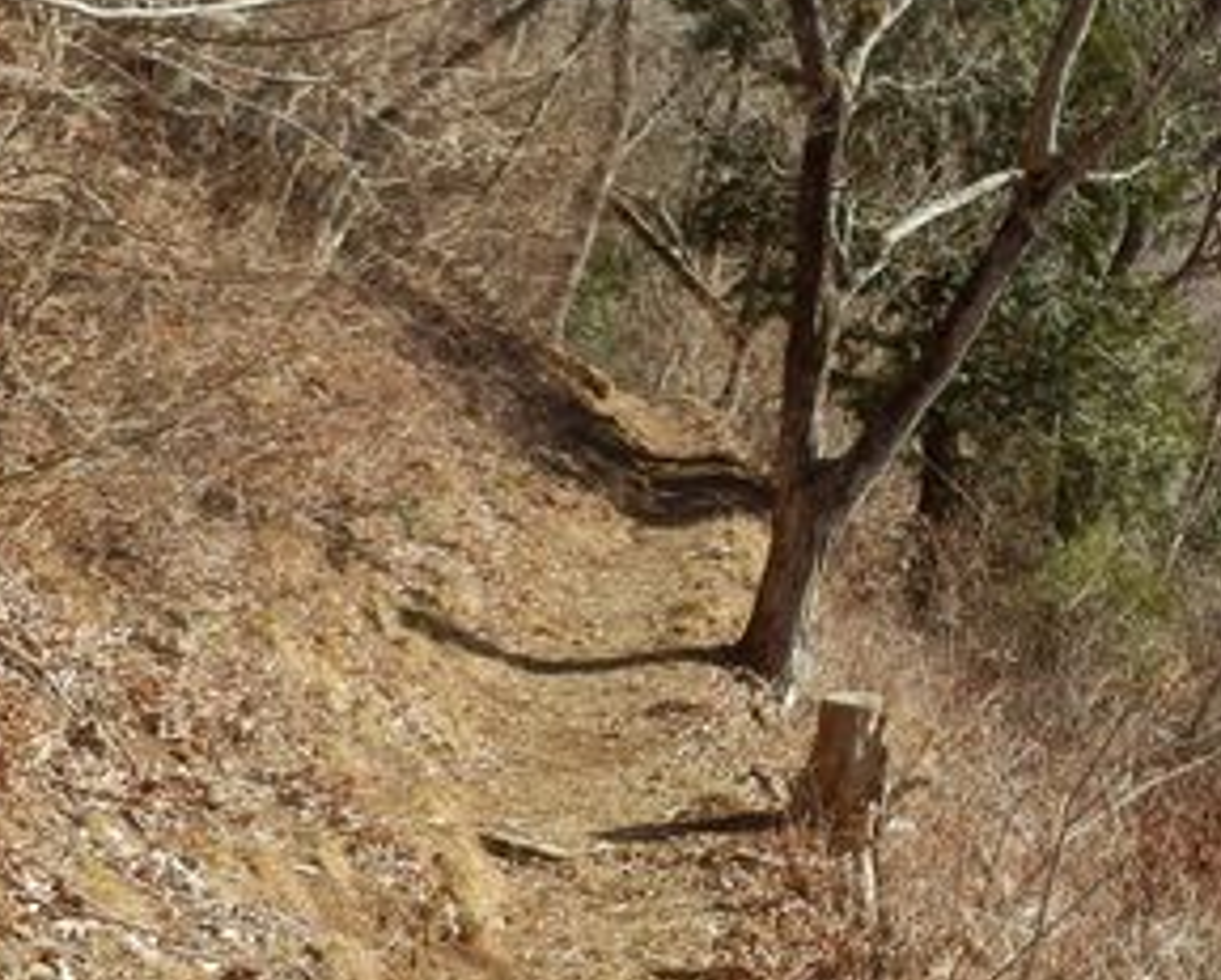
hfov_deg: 27.8
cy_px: 322
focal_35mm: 65
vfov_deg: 23.4
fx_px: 2351
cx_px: 1157
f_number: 3
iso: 80
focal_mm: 4.2
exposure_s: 1/500
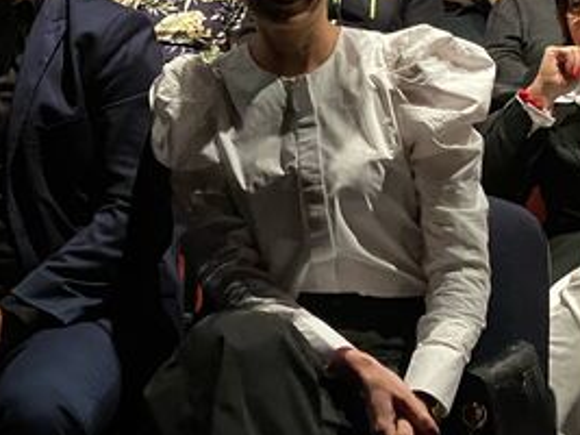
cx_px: 15
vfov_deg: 18.2
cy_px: -41
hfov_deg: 24.0
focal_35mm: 78
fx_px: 1306
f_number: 1.8
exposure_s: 1/25
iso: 800
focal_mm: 4.25
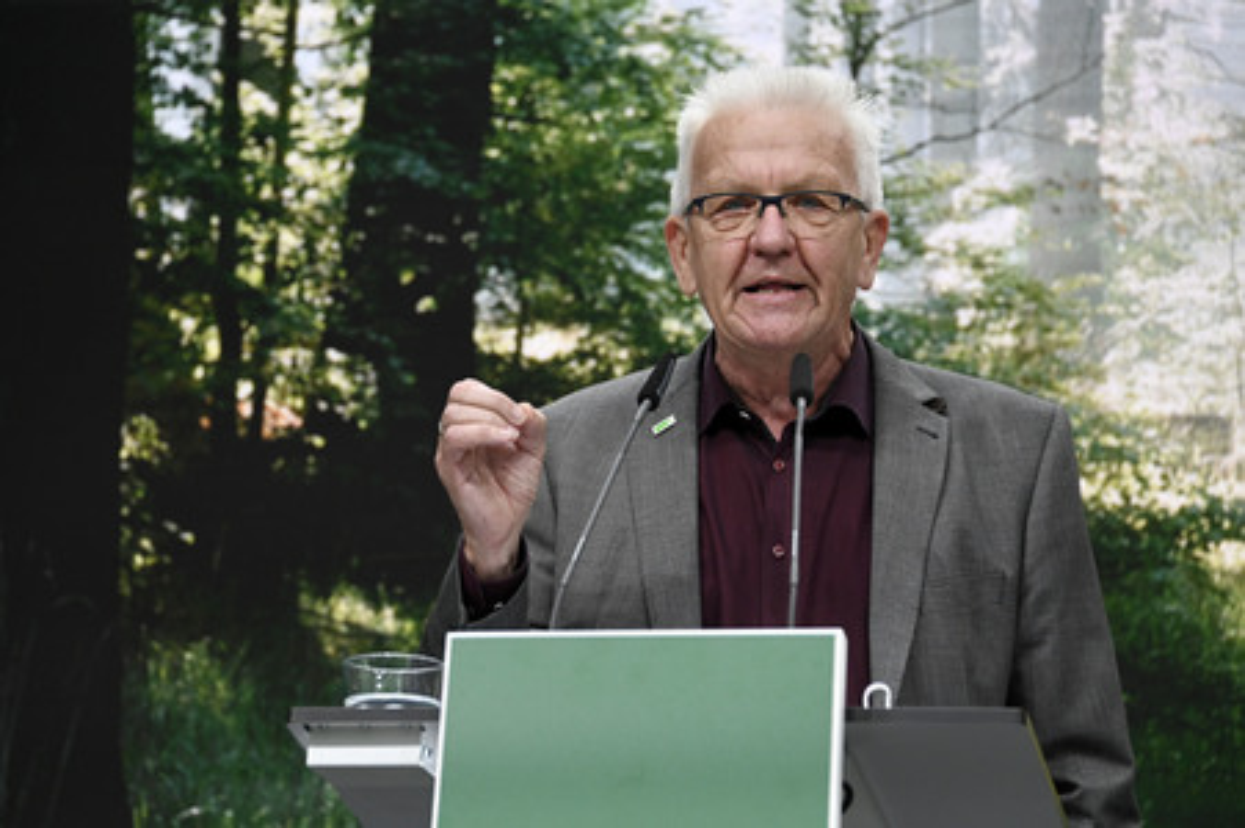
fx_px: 5011
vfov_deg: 9.4
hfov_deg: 14.2
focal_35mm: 145
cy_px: 414
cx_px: 622
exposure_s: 1/500
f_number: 5.6
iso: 2500
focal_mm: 145
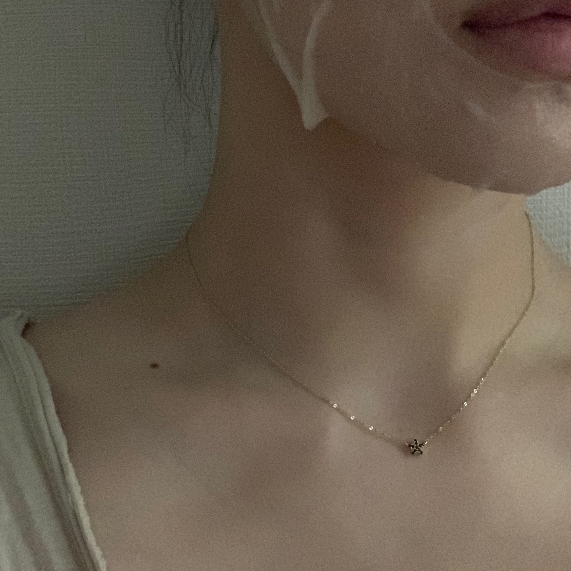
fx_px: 1064
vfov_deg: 30.0
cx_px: 226
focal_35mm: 57
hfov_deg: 30.0
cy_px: 274
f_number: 2.2
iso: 800
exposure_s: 1/15
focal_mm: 2.87
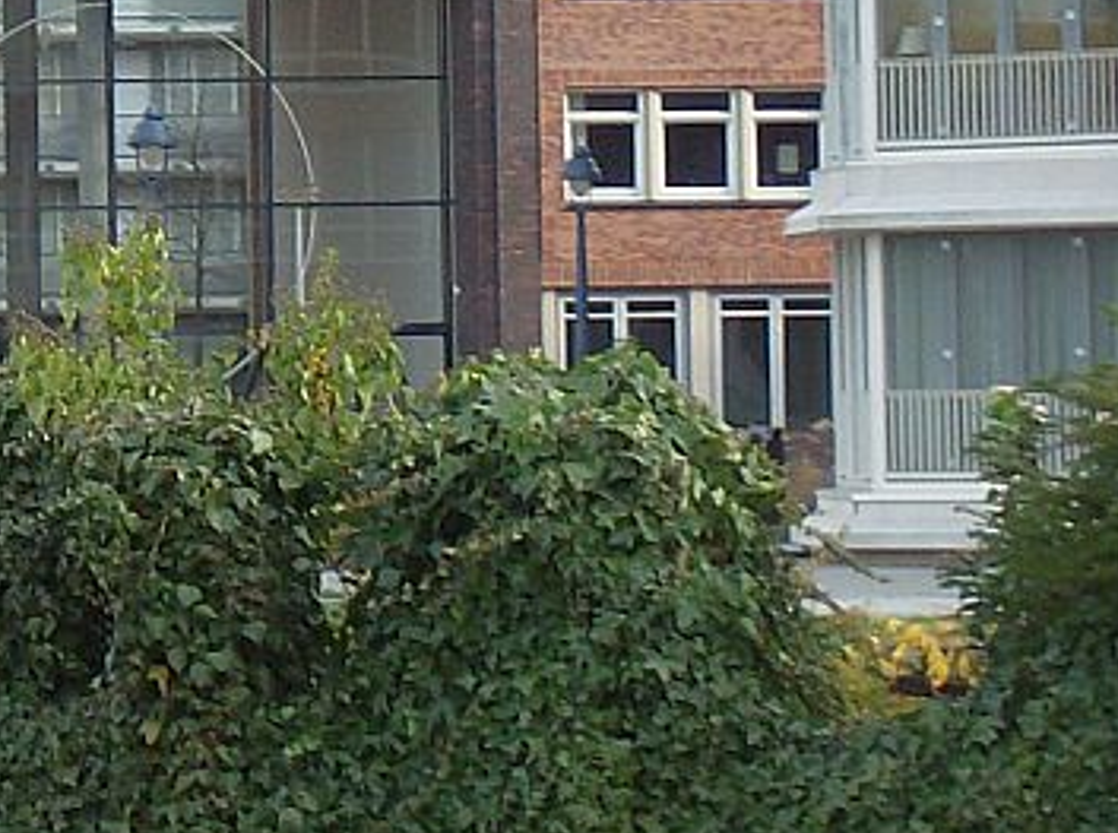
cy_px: -150
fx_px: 9344
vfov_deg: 5.1
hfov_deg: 6.8
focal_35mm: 290
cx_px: -269
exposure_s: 1/191
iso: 100
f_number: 4.6
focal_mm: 16.6
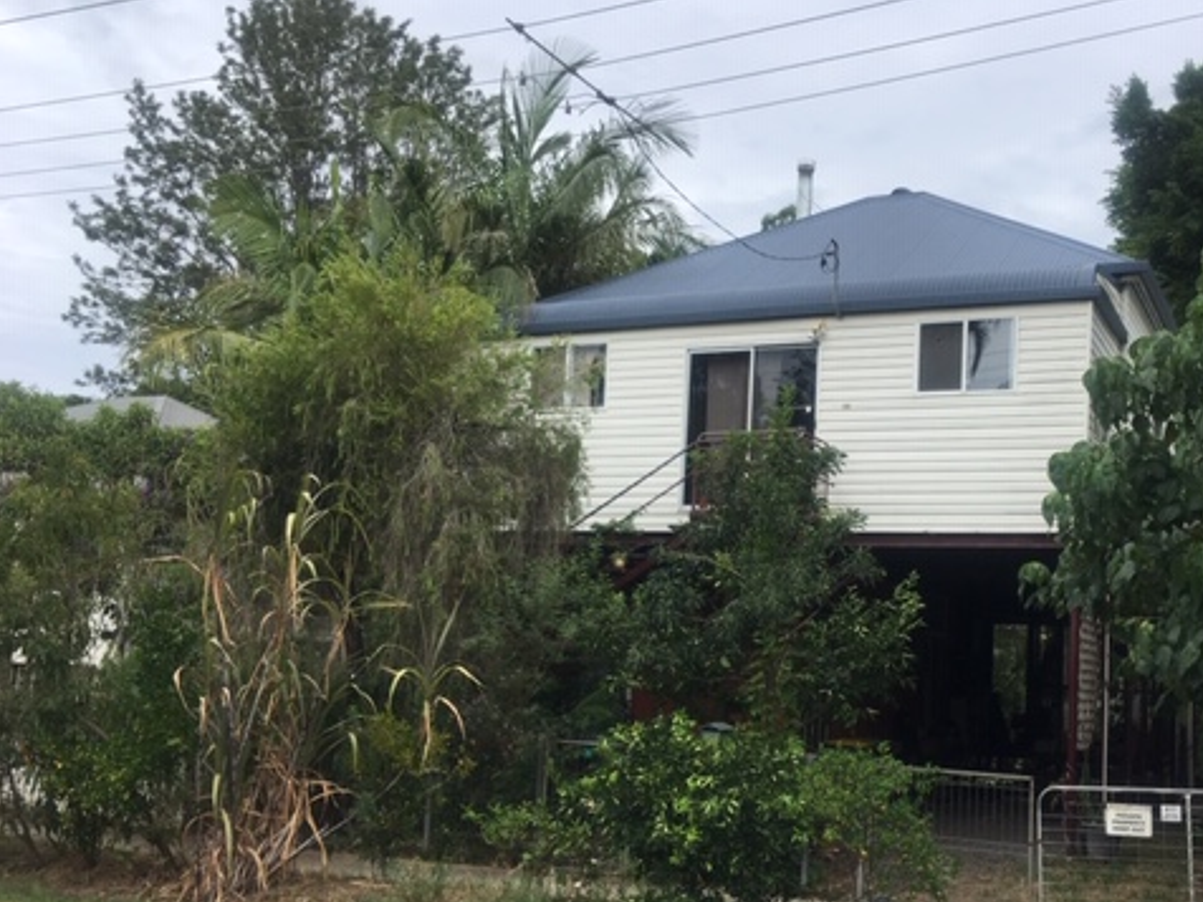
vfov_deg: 36.7
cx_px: 789
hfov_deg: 47.2
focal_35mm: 39
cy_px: 538
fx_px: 1355
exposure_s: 1/1166
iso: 25
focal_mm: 4.15
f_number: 2.2
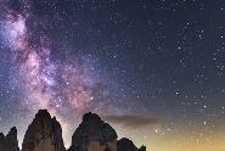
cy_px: 153
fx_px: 213
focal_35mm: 34
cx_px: -9
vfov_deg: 35.1
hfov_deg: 45.4
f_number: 2.8
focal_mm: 14
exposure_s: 25
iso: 6400
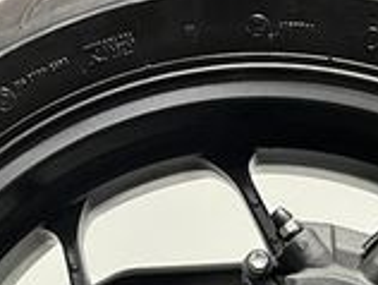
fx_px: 1148
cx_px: 287
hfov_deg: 18.6
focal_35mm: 105
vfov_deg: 12.9
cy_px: 498
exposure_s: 1/50
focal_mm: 5.1
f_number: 1.6
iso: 500
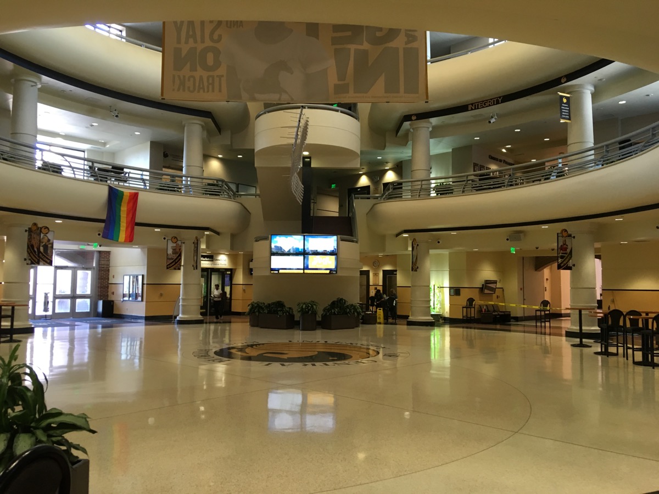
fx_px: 552
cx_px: 330
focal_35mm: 29
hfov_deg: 61.7
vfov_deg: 48.2
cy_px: 247
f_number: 2.2
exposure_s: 1/30
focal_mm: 4.15
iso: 80
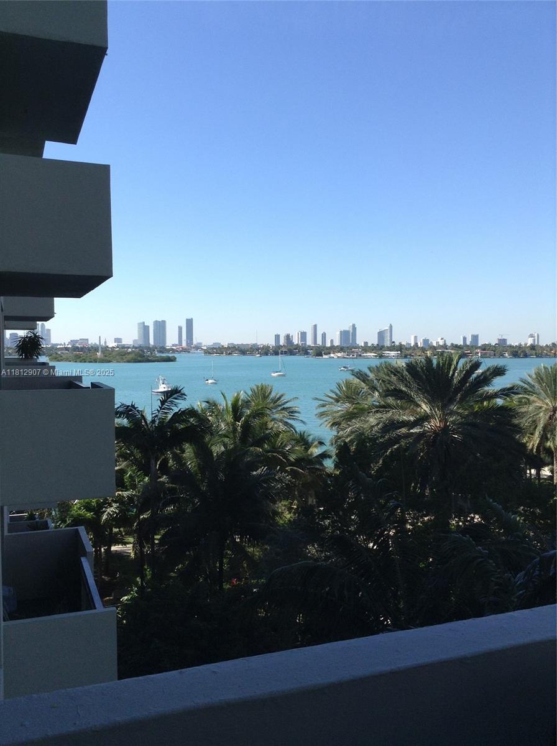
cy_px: 373
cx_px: 278
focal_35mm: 33
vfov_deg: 55.4
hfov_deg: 42.8
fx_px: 710
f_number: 2.4
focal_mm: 3.3
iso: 32
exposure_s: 1/852
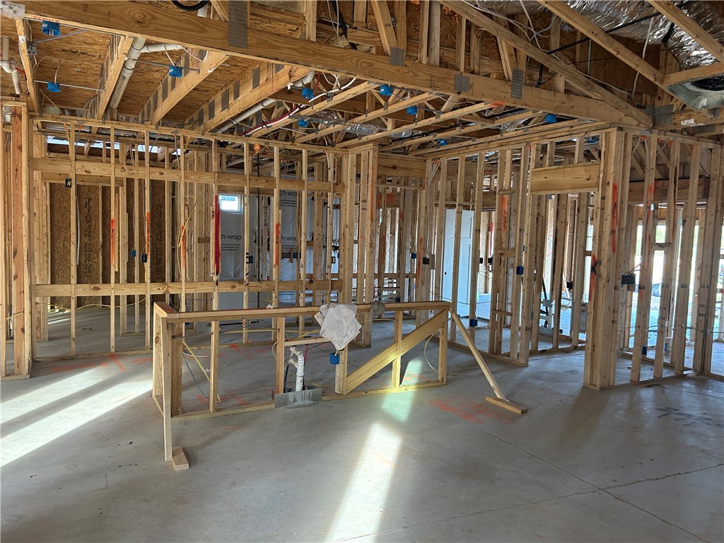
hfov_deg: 67.3
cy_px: 272
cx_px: 362
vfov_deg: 53.1
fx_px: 544
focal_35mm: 26
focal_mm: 5.7
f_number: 1.5
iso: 160
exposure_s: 1/60
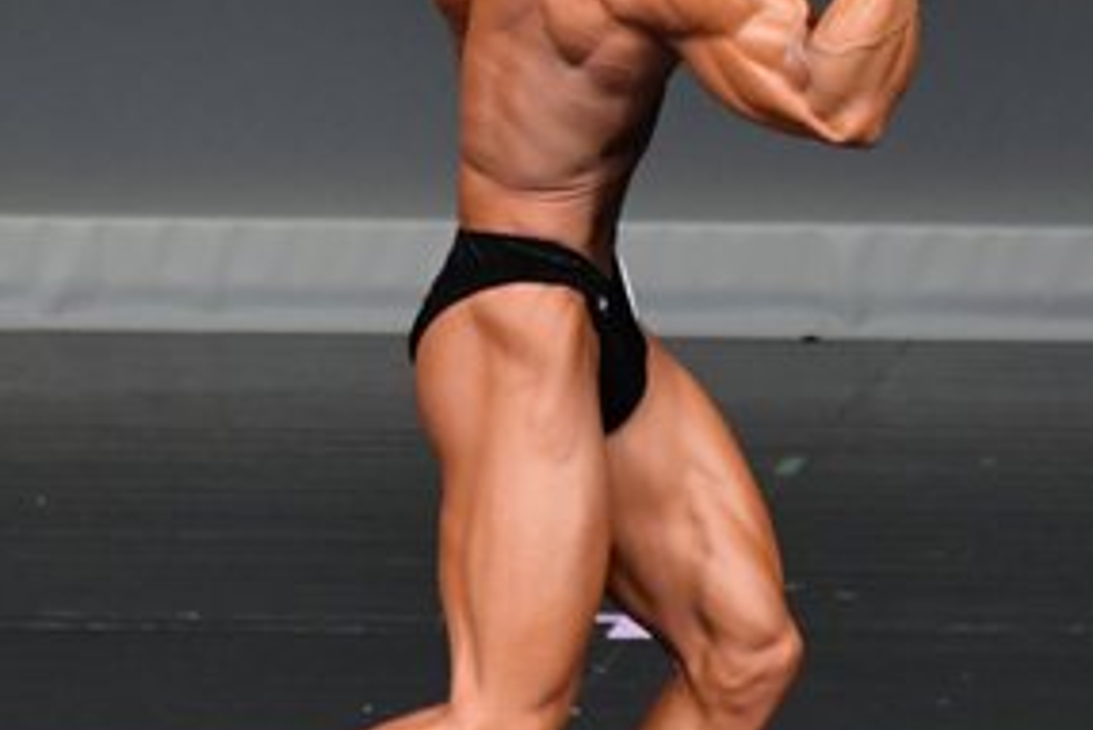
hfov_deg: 2.0
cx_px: 552
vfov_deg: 1.4
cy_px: 222
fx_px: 30831
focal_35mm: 1015
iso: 4000
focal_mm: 250
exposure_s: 1/400
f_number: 5.6
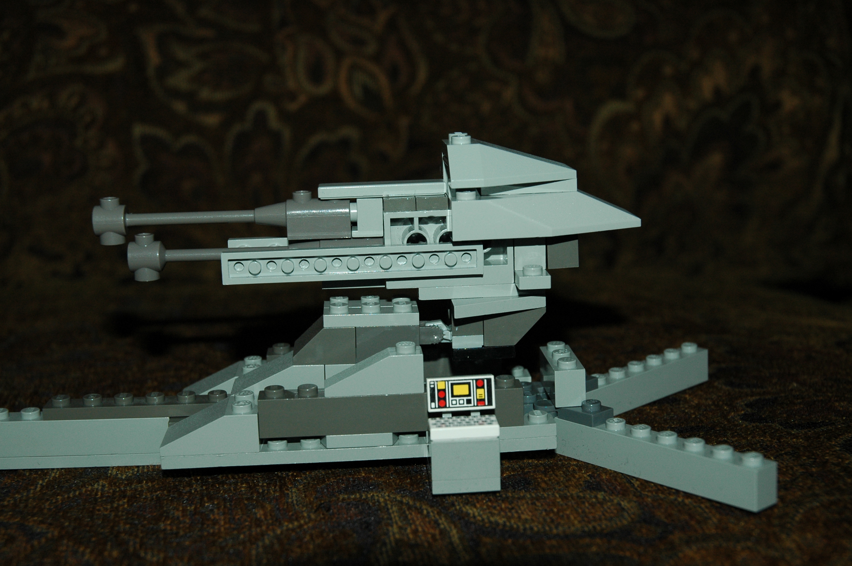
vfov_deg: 23.7
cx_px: 426
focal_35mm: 57
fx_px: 1348
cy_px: 283
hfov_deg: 35.1
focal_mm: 38
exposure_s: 1/125
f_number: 7.1
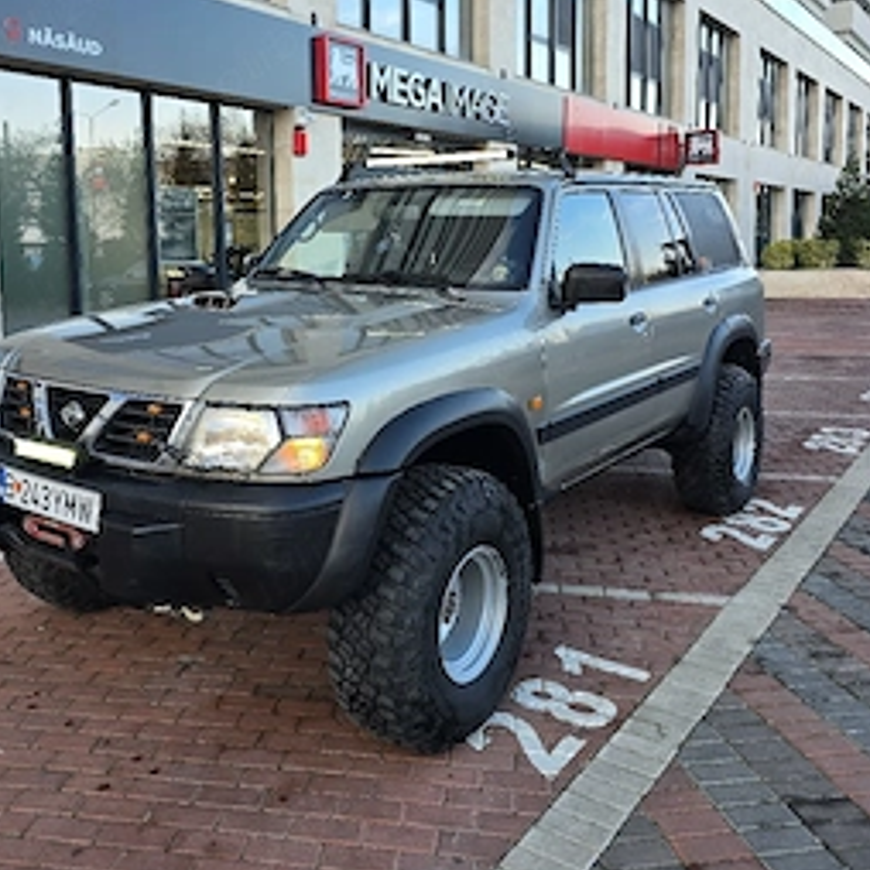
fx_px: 910
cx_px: 390
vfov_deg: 50.6
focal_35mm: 32
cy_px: 325
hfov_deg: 51.0
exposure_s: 1/182
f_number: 1.7
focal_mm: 6.3
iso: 32
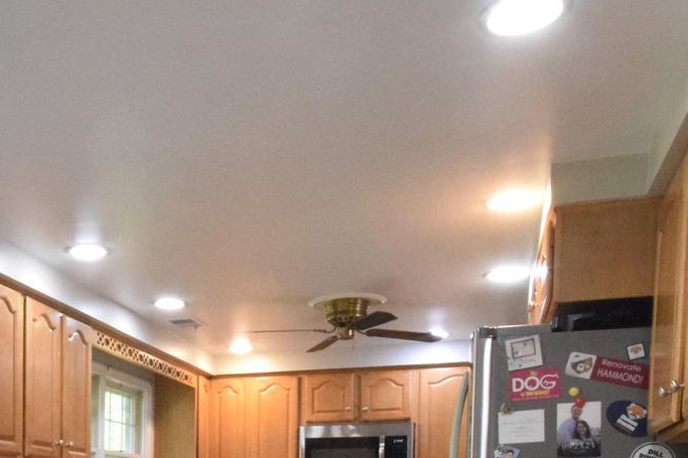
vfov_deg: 26.5
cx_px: 99
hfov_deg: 41.0
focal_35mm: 45
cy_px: 549
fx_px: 860
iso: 6400
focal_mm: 10
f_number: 13
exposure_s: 1/100
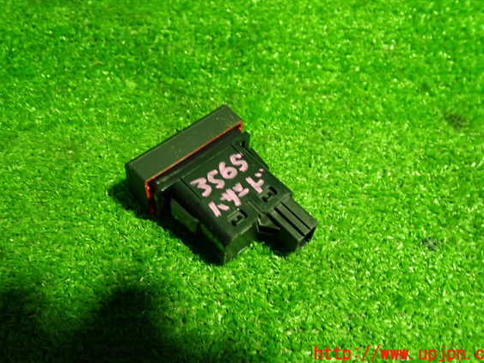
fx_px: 447
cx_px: 250
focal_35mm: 32
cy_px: 171
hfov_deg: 56.8
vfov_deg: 44.1
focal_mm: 5.4
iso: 400
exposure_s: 1/30
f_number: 2.3
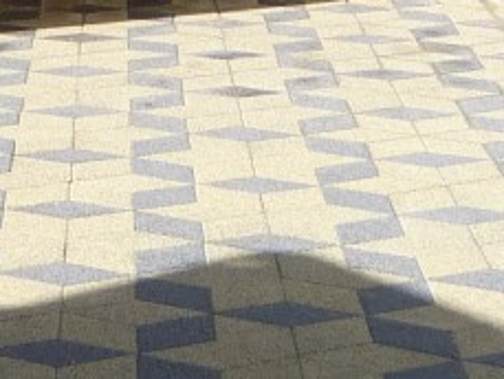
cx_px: -77
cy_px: -236
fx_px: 2345
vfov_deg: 8.9
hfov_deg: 12.0
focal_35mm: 161
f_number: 4
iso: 100
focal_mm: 5.3
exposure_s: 1/400
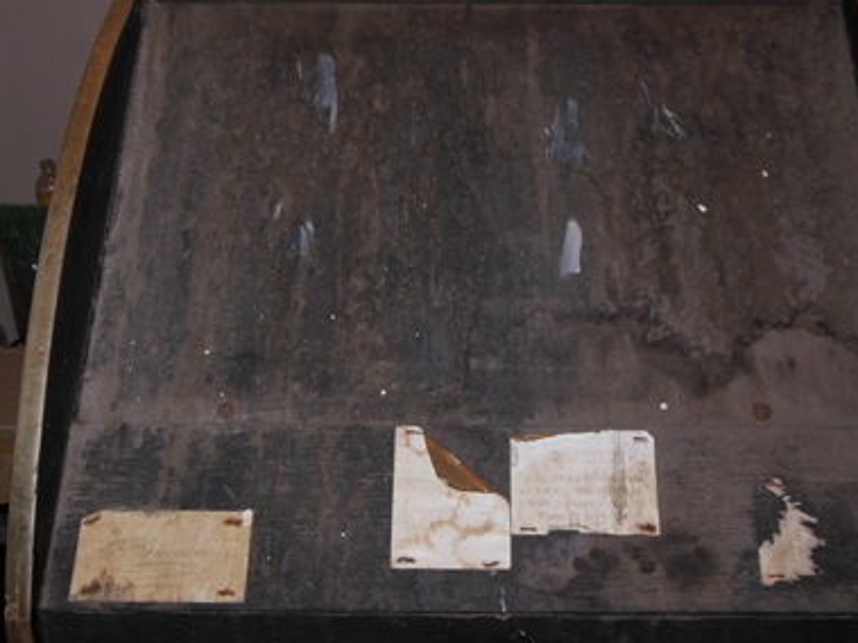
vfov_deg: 36.8
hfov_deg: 47.7
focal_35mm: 39
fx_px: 966
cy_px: 340
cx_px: 503
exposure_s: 1/30
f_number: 3.5
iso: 125
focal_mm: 6
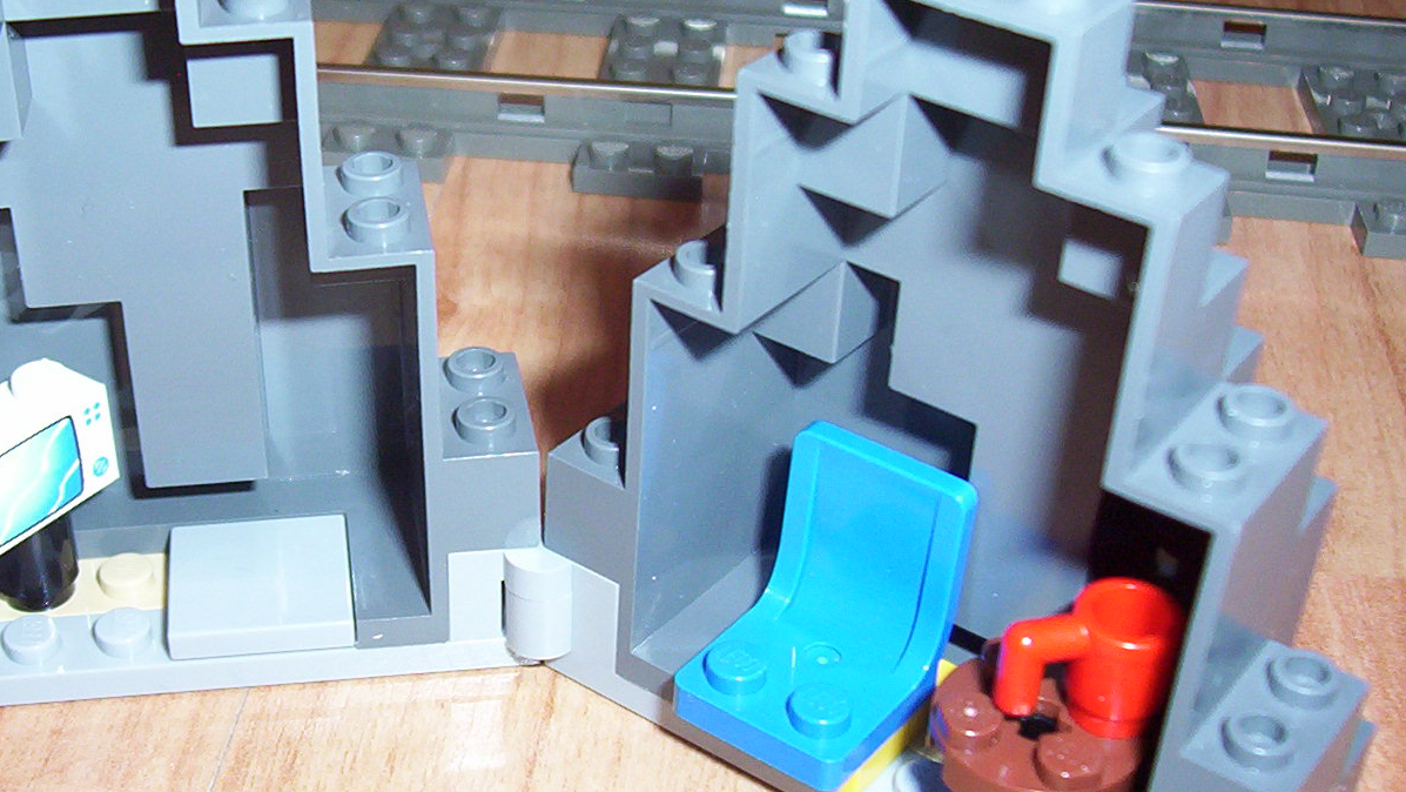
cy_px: 439
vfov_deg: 18.8
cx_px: 539
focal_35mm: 64
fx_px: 2387
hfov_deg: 32.7
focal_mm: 5.77
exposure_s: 1/60
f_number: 2.73
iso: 140
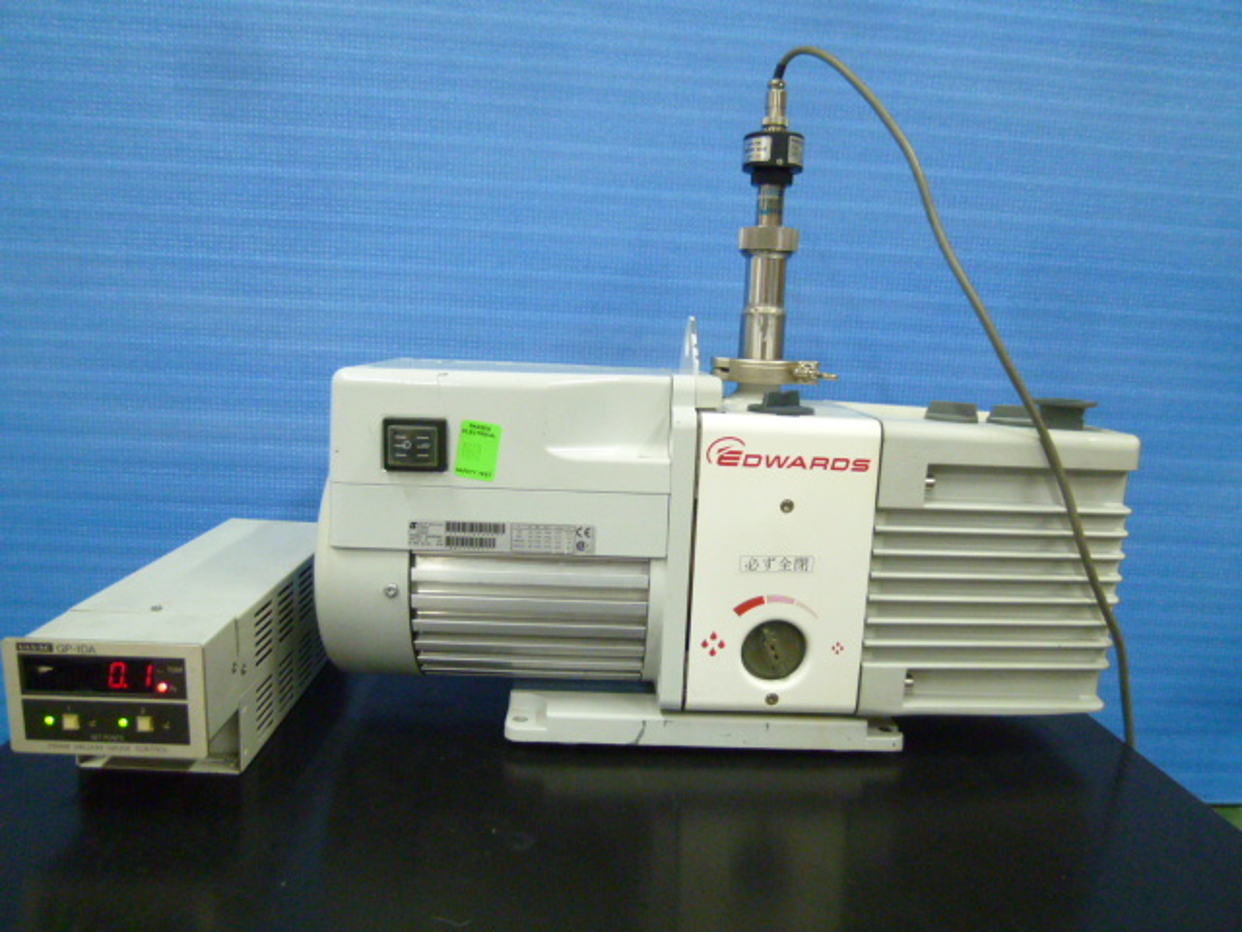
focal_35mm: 24
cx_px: 621
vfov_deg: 56.8
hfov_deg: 71.6
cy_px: 466
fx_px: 861
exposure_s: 1/25
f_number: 2.2
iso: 400
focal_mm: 4.3
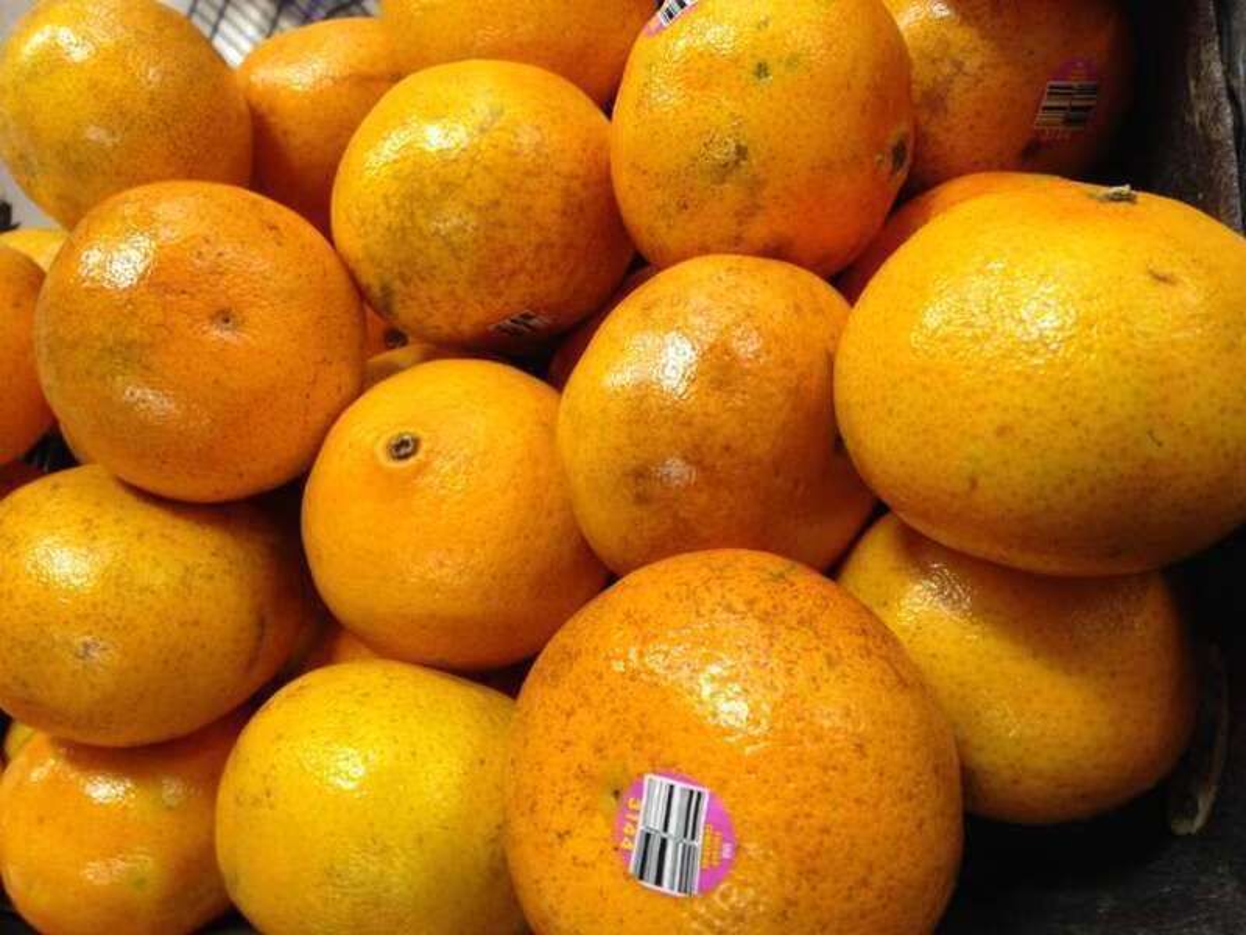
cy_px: 468
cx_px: 623
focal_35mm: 33
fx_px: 1188
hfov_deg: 55.4
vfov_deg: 42.9
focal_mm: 4.12
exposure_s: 1/20
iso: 64
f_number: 2.4
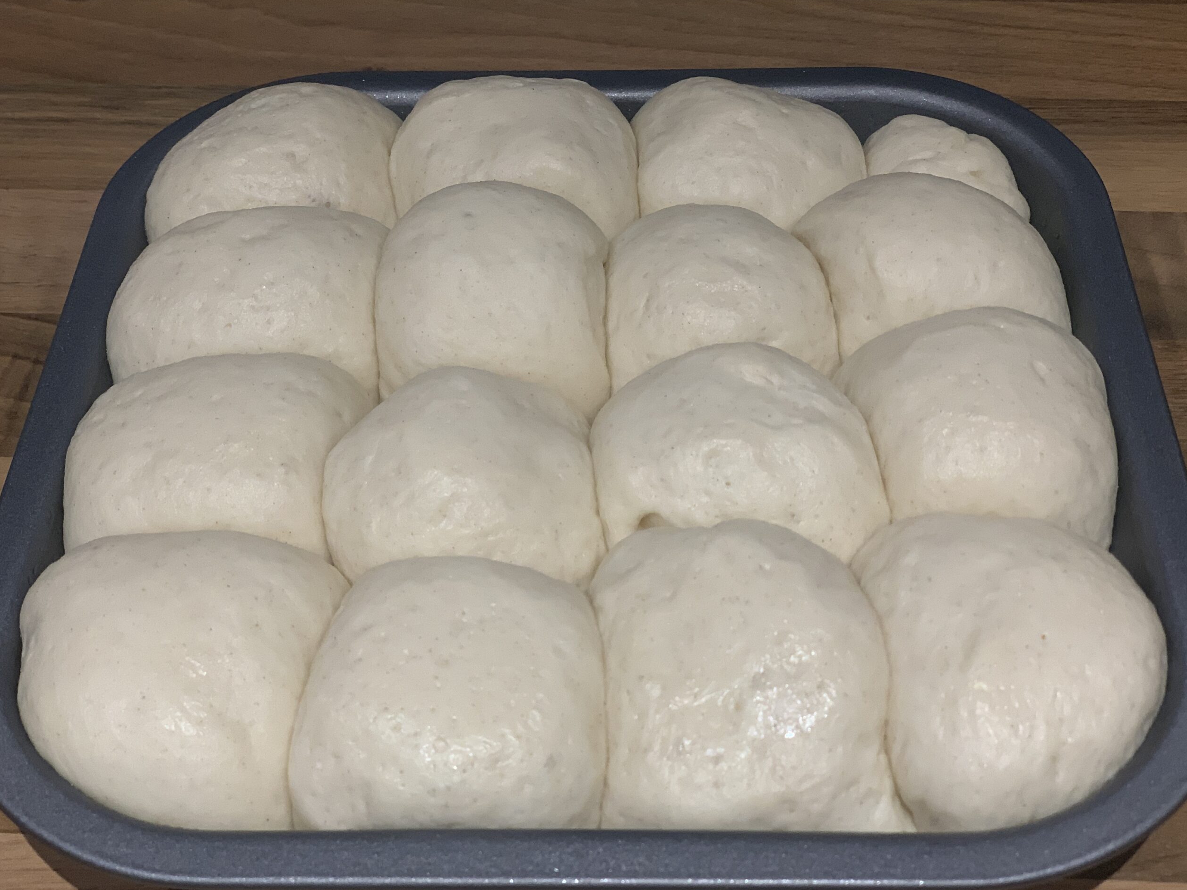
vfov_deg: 27.5
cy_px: 443
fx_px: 1817
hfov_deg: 36.2
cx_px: 589
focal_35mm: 53
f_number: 2.4
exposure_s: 1/50
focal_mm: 6
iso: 125
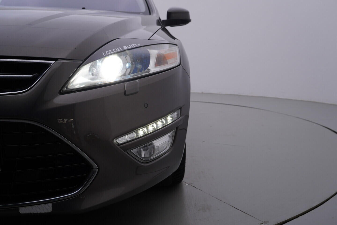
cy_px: 112
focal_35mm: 36
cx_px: 168
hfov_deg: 53.1
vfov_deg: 36.9
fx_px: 337
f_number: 5
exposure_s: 1/125
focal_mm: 24
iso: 125
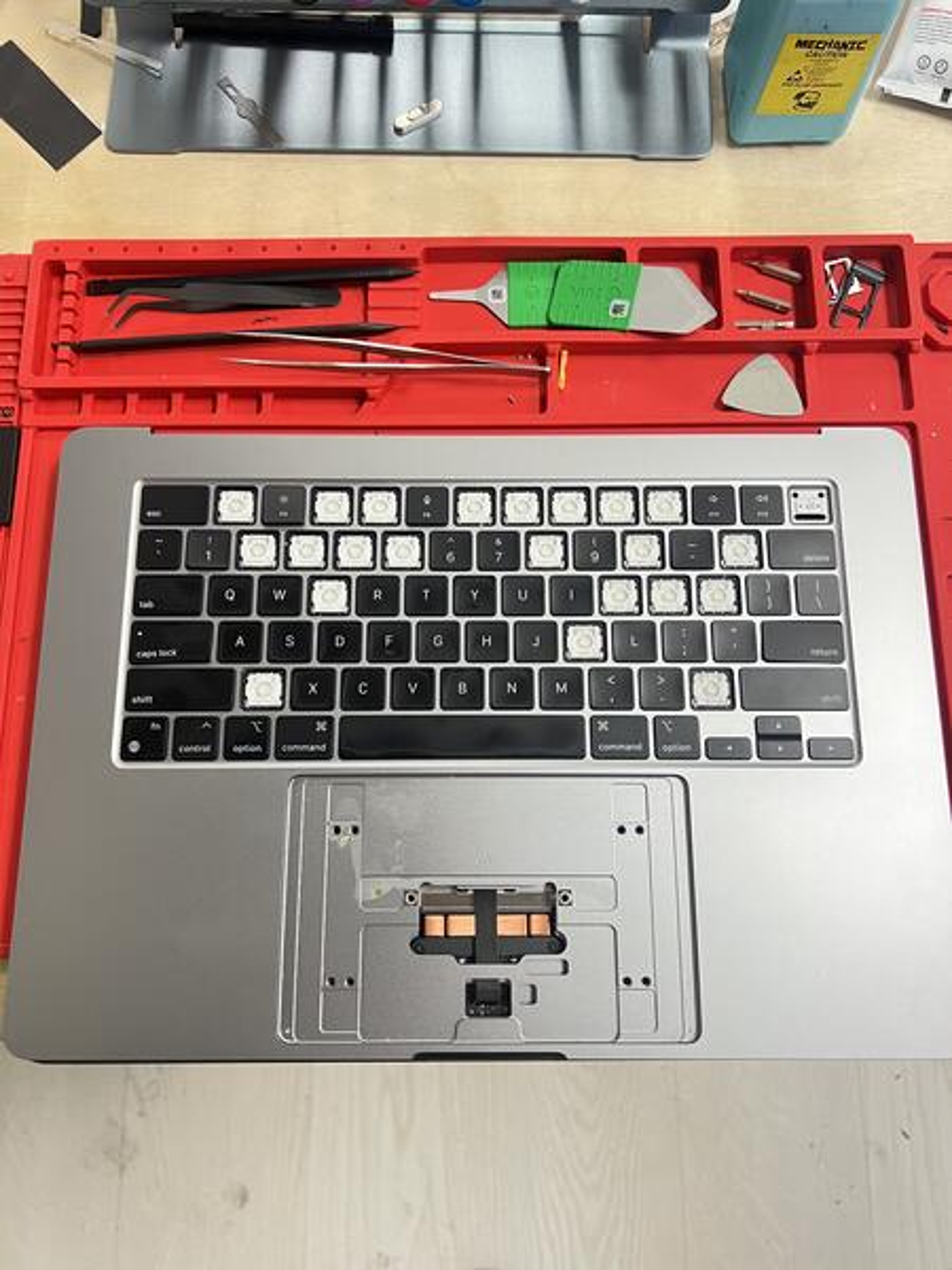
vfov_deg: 67.3
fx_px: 953
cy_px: 635
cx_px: 476
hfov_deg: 53.1
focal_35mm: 26
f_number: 1.5
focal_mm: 5.7
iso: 100
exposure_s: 1/60
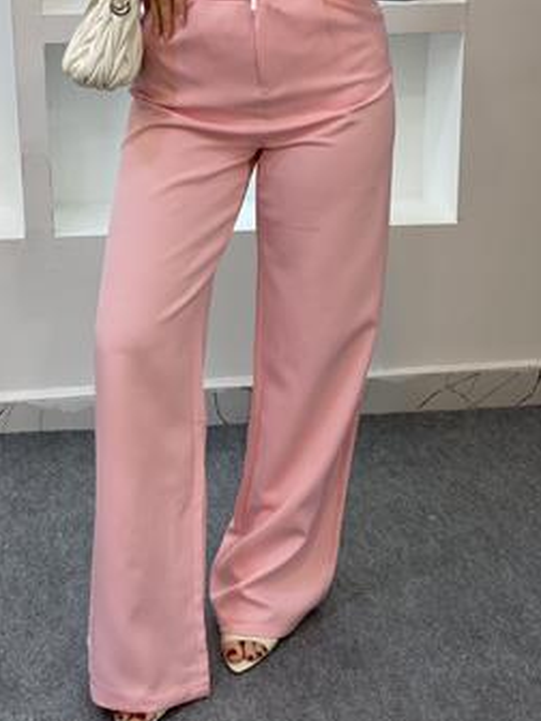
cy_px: 338
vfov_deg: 30.3
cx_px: 223
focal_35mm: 64
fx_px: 1334
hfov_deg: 22.9
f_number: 2
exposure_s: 1/100
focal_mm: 6
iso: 80
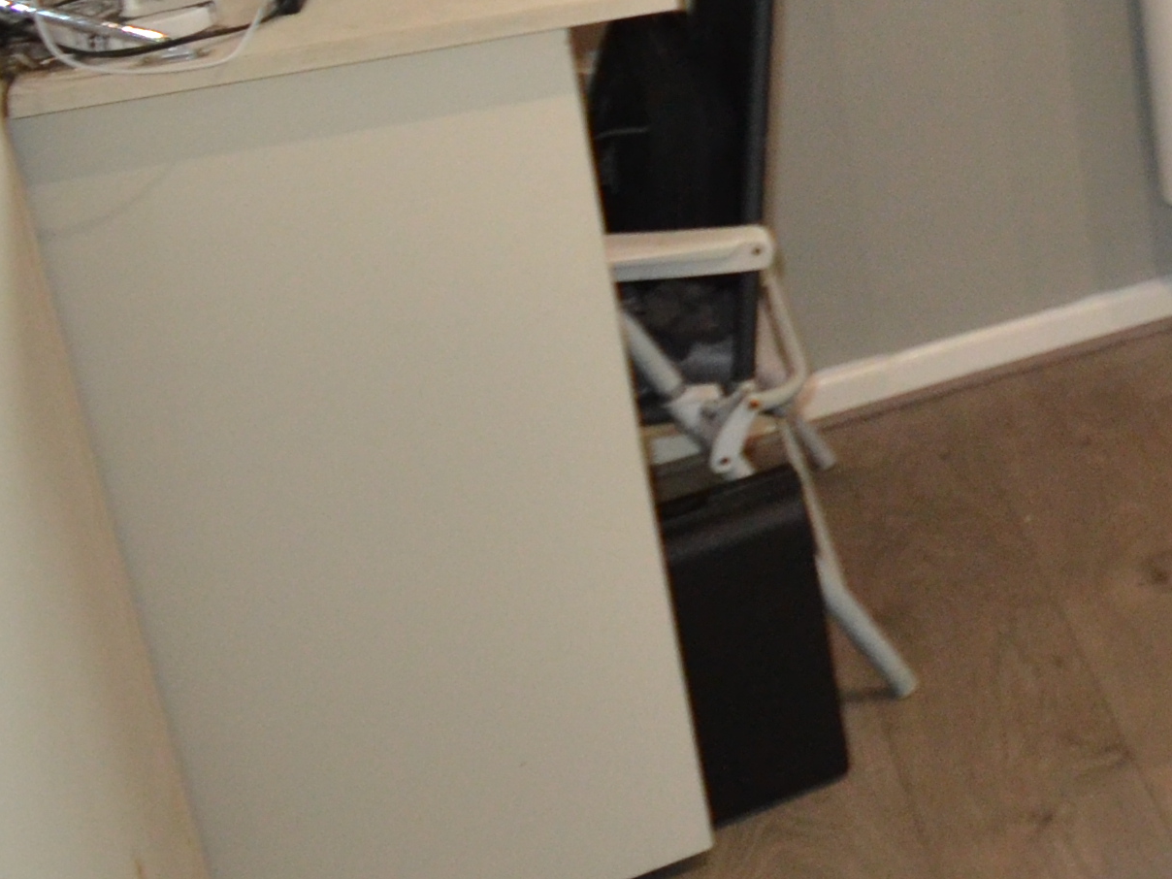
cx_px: 1830
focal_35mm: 55
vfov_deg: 24.1
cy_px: -179
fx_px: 1862
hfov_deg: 25.0
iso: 1000
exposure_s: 1/60
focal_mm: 10
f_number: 3.5
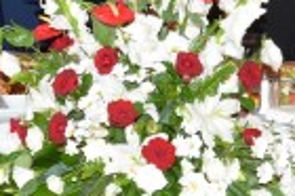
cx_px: 129
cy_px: -156
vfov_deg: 6.5
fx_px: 1678
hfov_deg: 10.0
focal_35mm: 205
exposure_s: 1/60
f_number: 7.1
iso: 800
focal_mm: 24
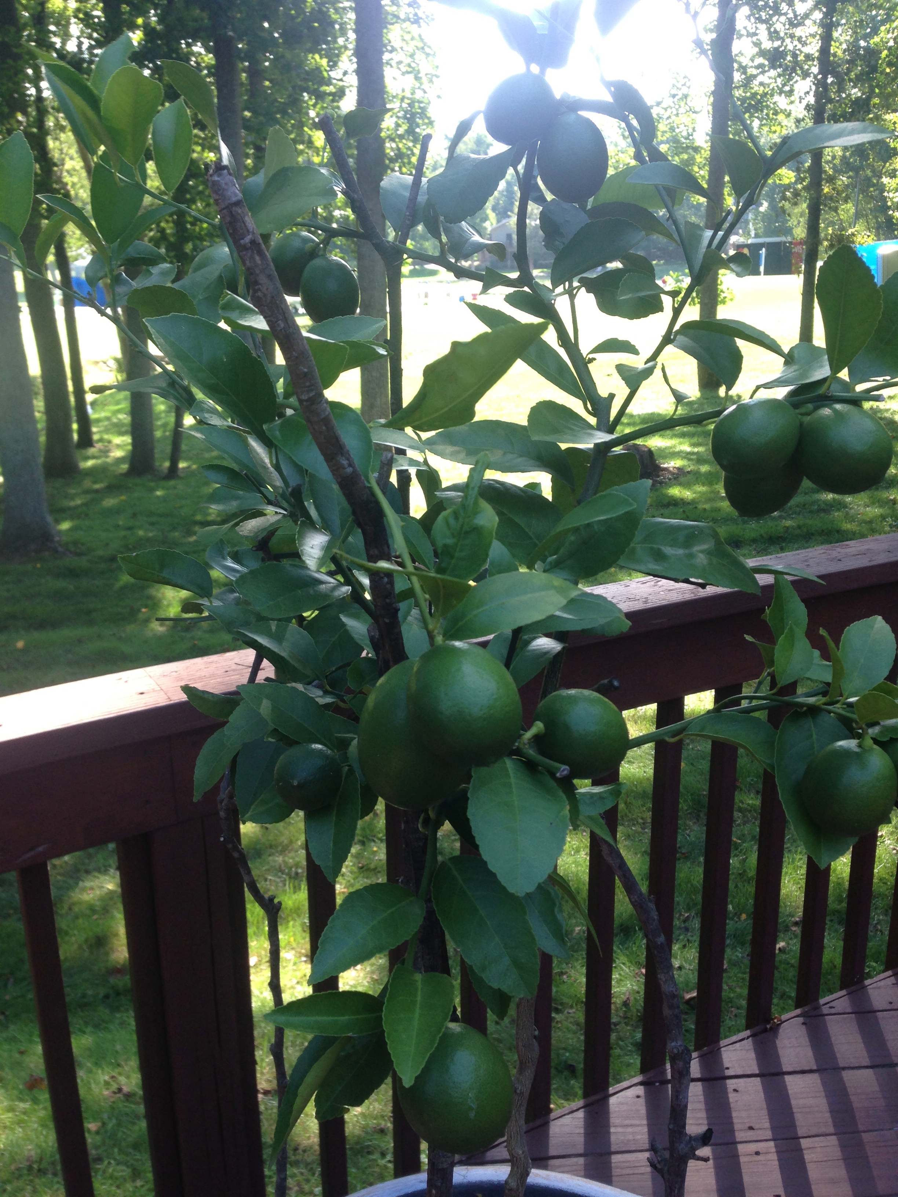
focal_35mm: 33
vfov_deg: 55.4
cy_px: 598
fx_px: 1141
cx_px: 449
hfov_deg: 42.9
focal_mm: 4.13
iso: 50
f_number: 2.4
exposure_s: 1/120
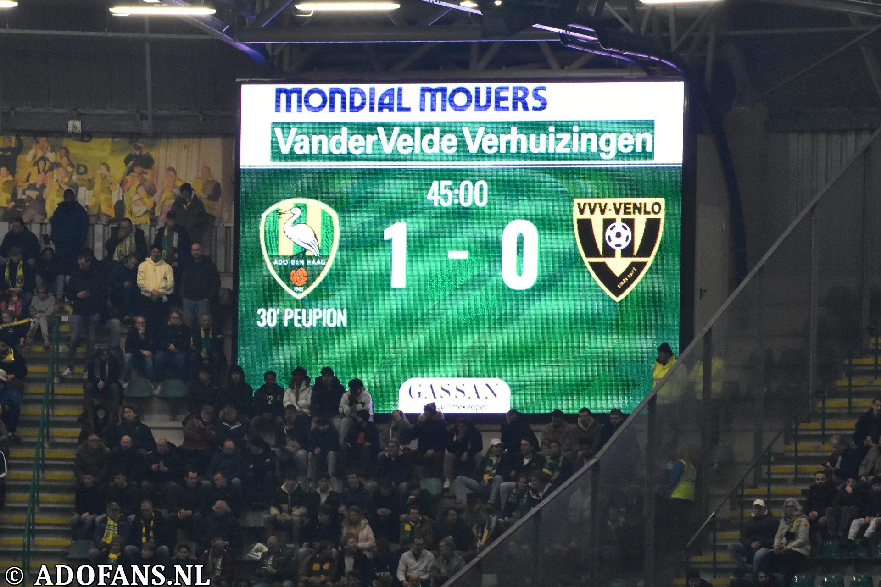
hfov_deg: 8.6
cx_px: 440
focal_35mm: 240
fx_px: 5873
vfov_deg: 5.7
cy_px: 294
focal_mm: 160
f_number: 5.6
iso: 4000
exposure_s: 1/100
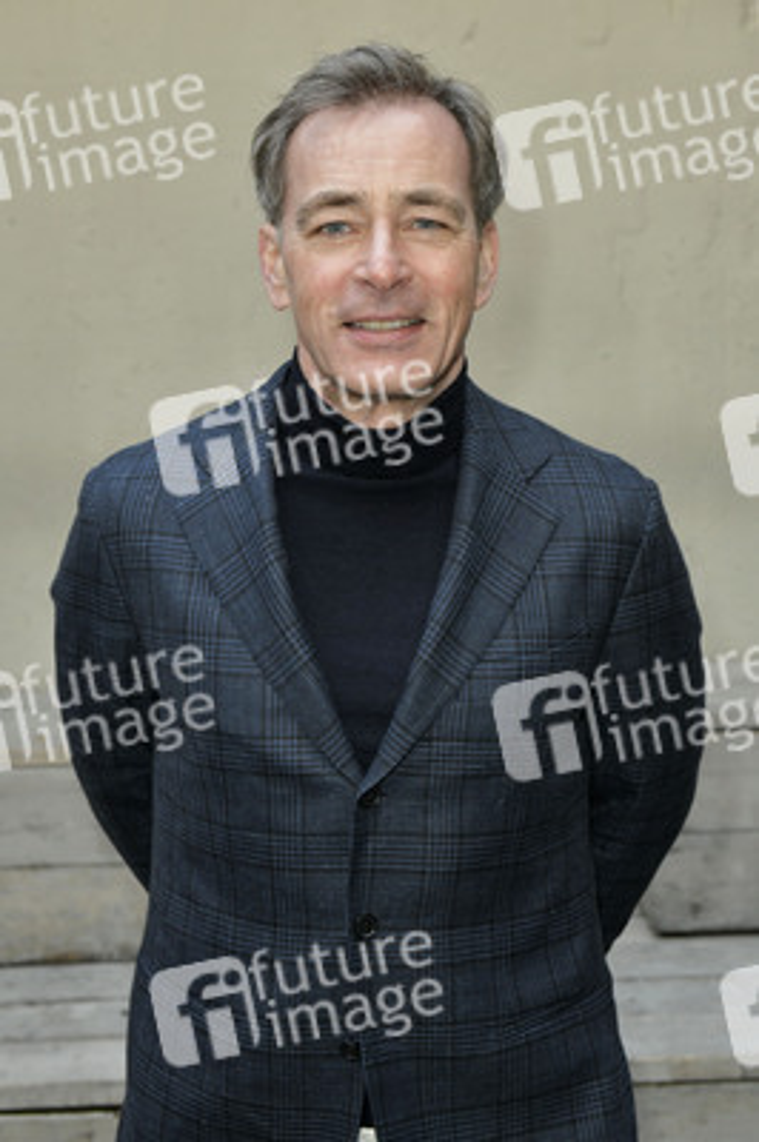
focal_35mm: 52
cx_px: 380
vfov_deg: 38.2
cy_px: 571
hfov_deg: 25.9
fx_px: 1647
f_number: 7.1
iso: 2000
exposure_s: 1/200
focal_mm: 52
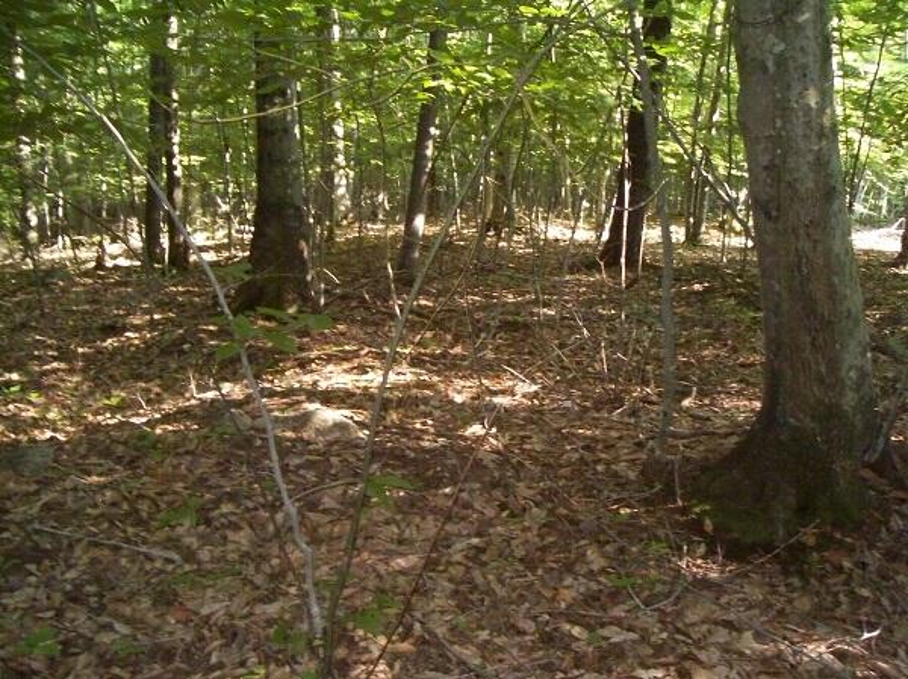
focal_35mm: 36
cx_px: 454
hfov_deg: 51.4
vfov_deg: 39.6
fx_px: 944
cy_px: 340
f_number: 2.7
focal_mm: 6
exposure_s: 1/64
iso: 160
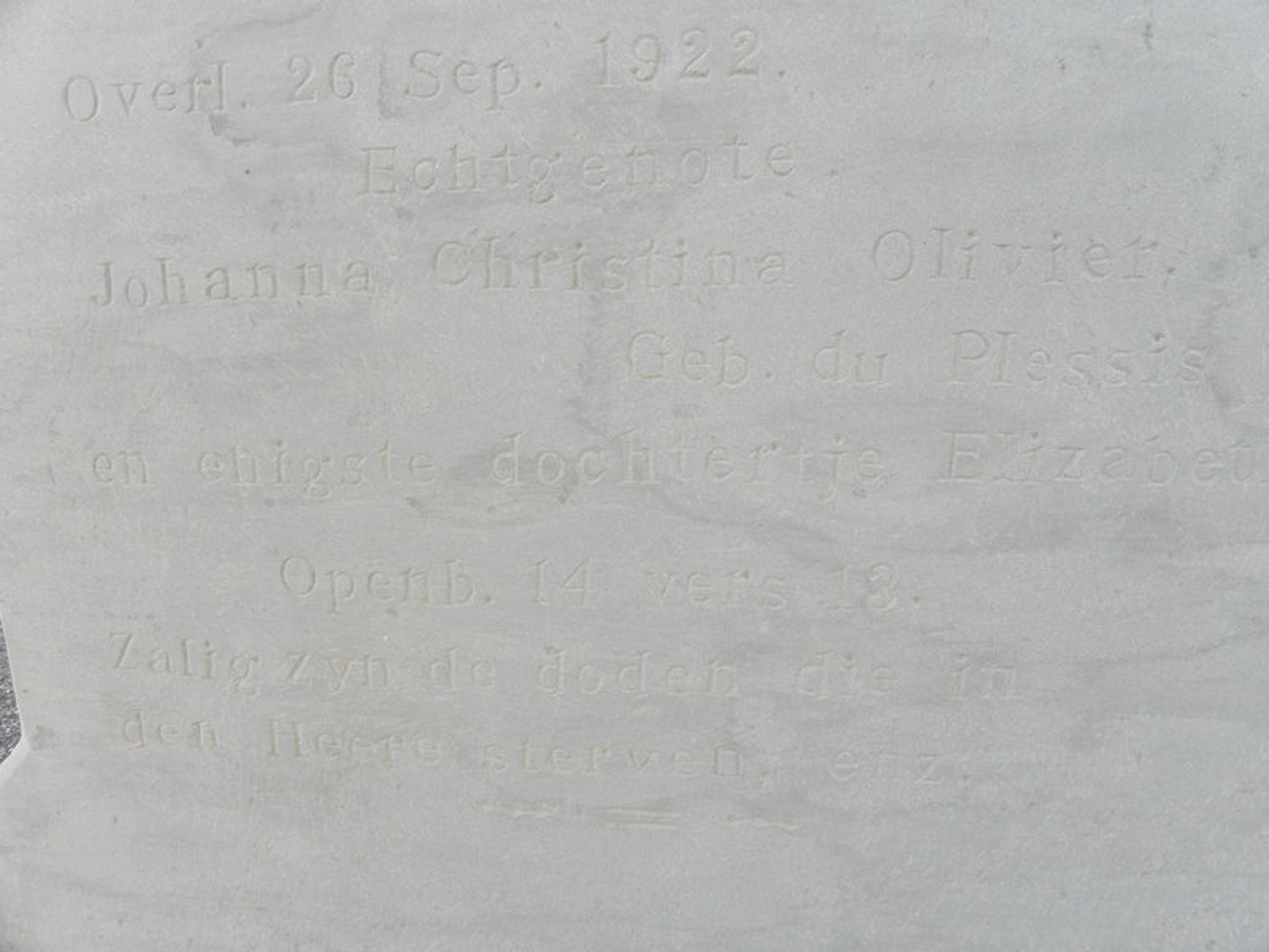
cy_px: 476
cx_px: 634
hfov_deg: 67.3
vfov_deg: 53.1
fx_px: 953
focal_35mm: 26
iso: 200
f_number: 6.3
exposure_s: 1/40
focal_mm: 4.6
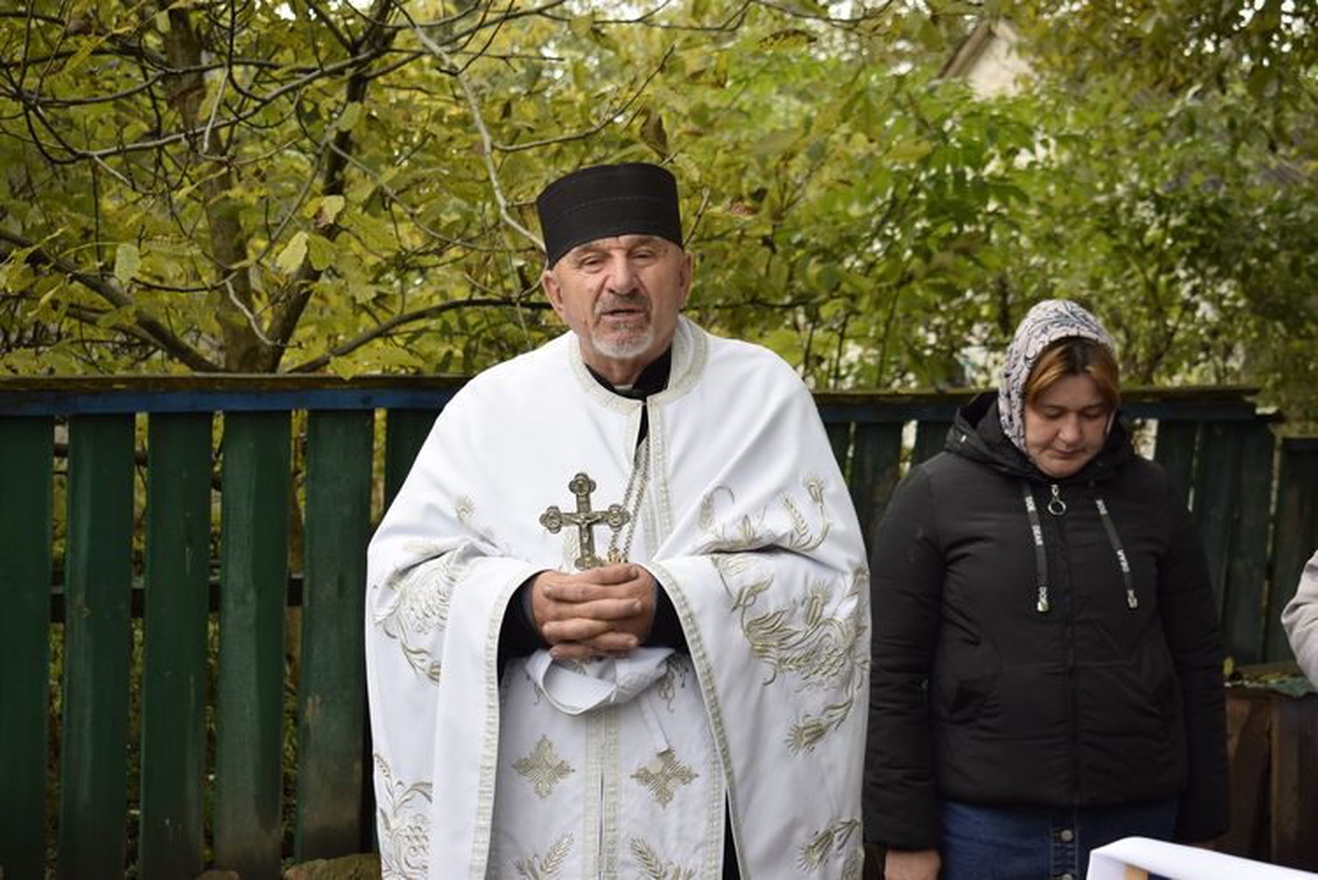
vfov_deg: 20.2
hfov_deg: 29.8
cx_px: 659
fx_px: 2473
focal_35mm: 68
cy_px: 440
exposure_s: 1/400
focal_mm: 45
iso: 400
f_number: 5
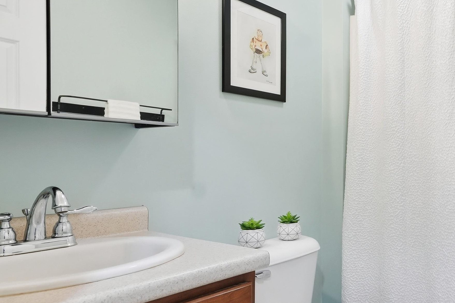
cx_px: 377
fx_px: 365
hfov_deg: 58.0
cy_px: 164
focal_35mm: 29
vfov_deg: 45.0
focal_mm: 11
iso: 800
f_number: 7.1
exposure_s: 1/320
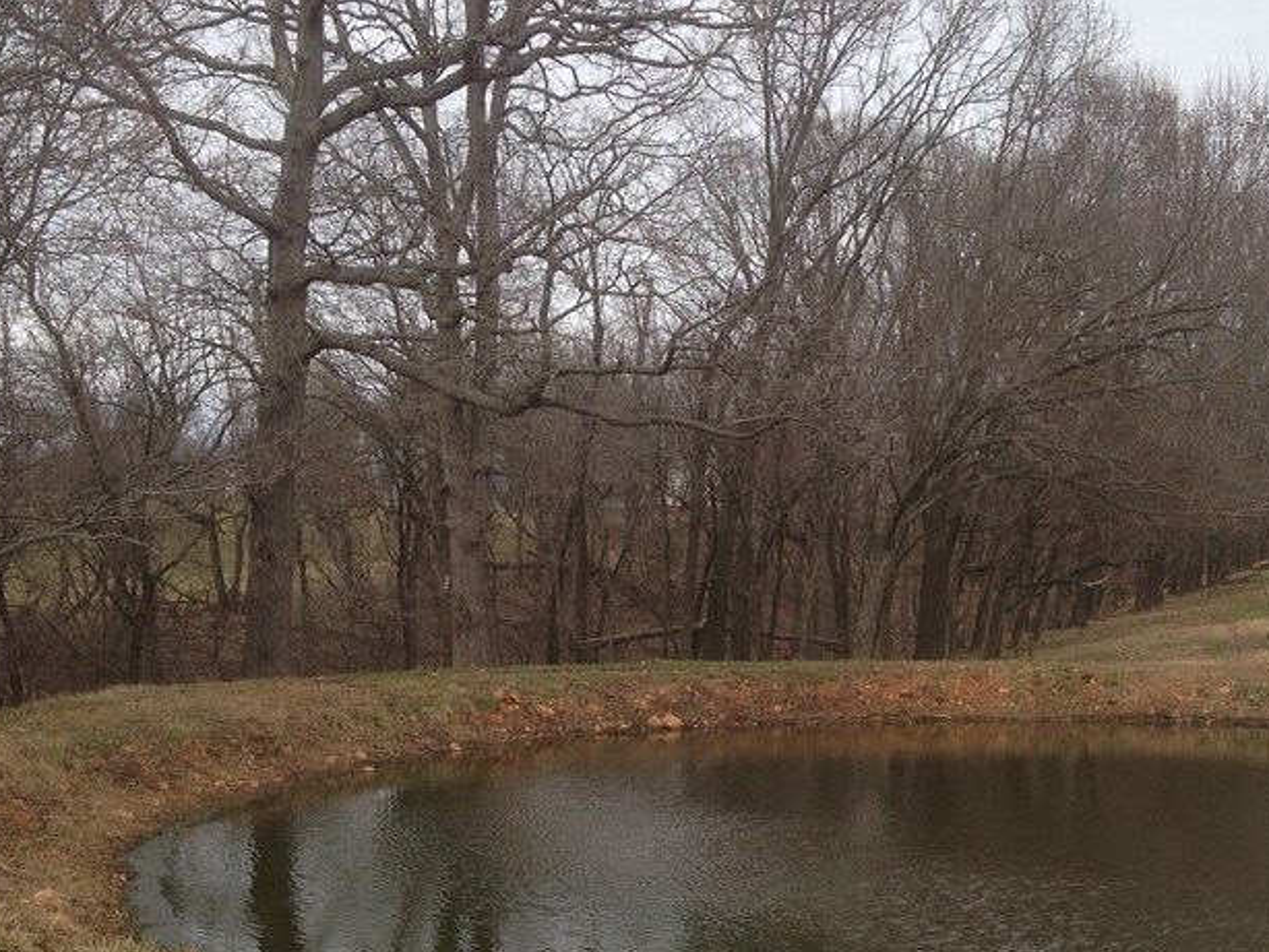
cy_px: 694
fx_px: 2017
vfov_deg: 26.3
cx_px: 769
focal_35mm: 55
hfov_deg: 34.8
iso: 50
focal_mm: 4.12
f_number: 2.4
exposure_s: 1/301
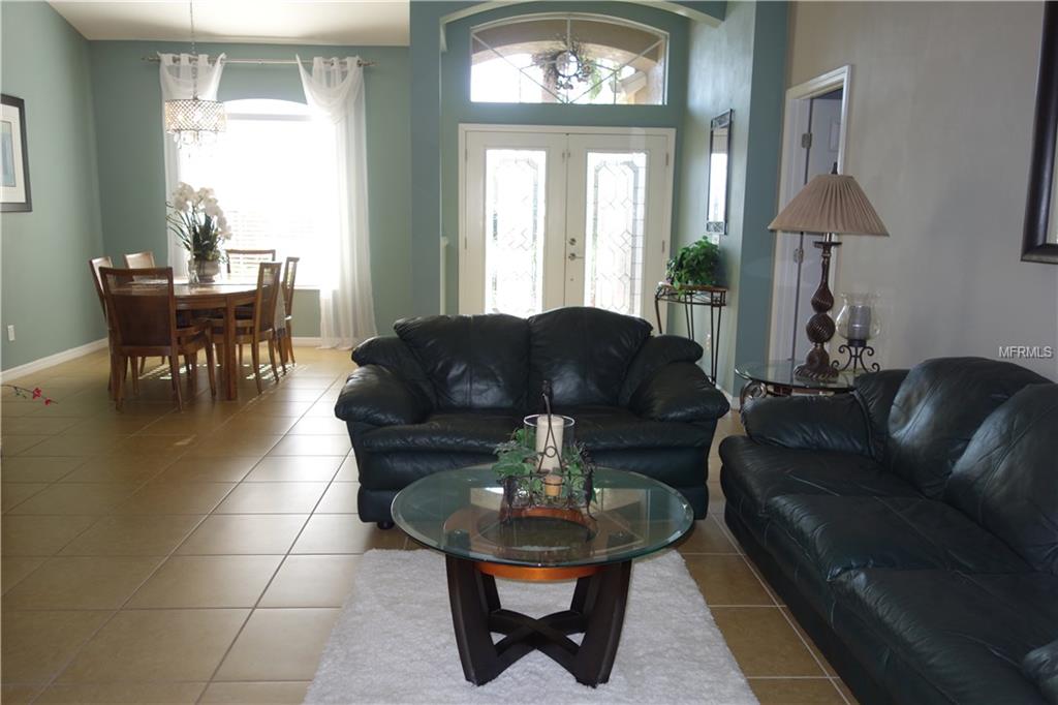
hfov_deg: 65.5
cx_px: 529
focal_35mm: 28
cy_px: 352
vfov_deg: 46.4
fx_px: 823
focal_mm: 10.4
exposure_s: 1/100
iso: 125
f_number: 2.5
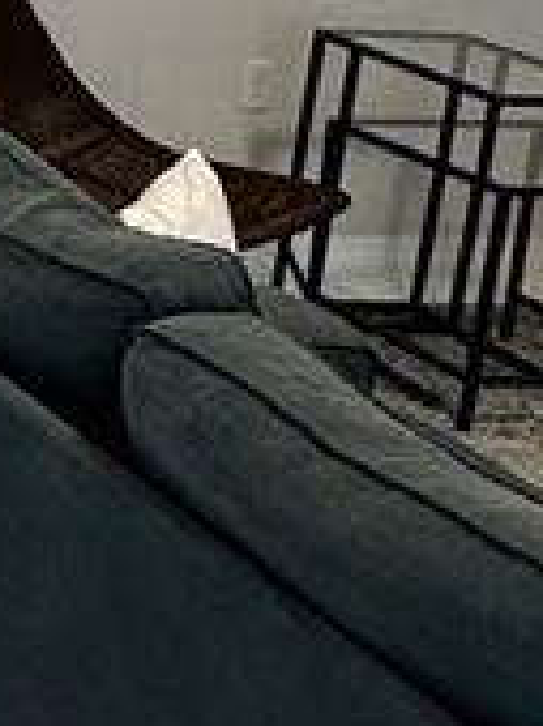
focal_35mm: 99
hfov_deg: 11.5
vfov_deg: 19.2
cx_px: -872
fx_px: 2076
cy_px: -38
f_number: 2.2
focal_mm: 2.22
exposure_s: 1/60
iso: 160
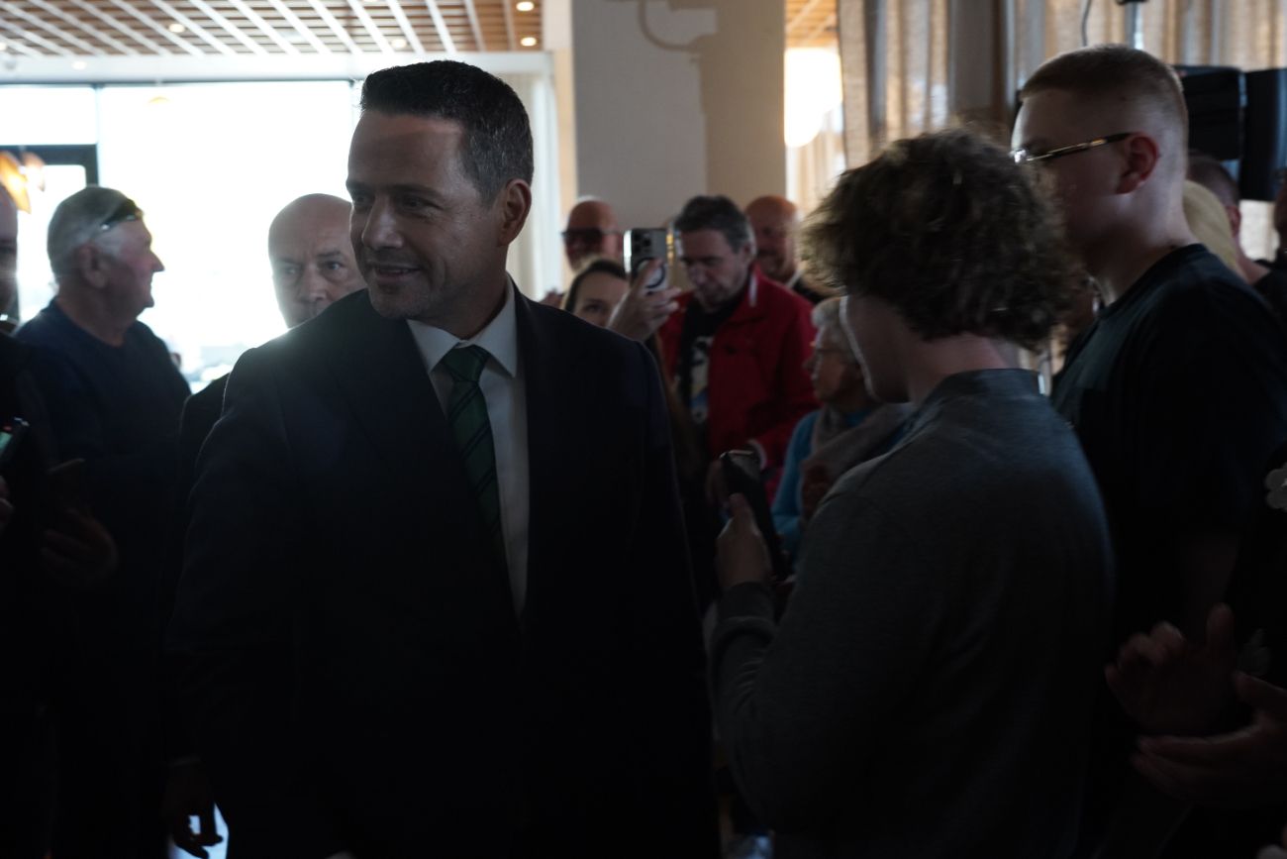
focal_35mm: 43
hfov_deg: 45.4
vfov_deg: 31.2
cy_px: 430
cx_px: 644
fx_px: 1537
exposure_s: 1/100
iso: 2000
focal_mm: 43
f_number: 5.6
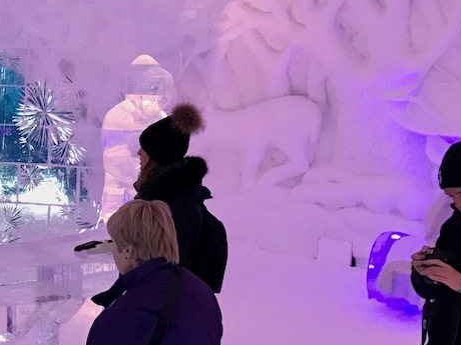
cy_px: 234
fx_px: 972
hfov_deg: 24.5
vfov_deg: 20.1
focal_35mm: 73
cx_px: -73
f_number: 1.8
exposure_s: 1/14
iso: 100
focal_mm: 3.99
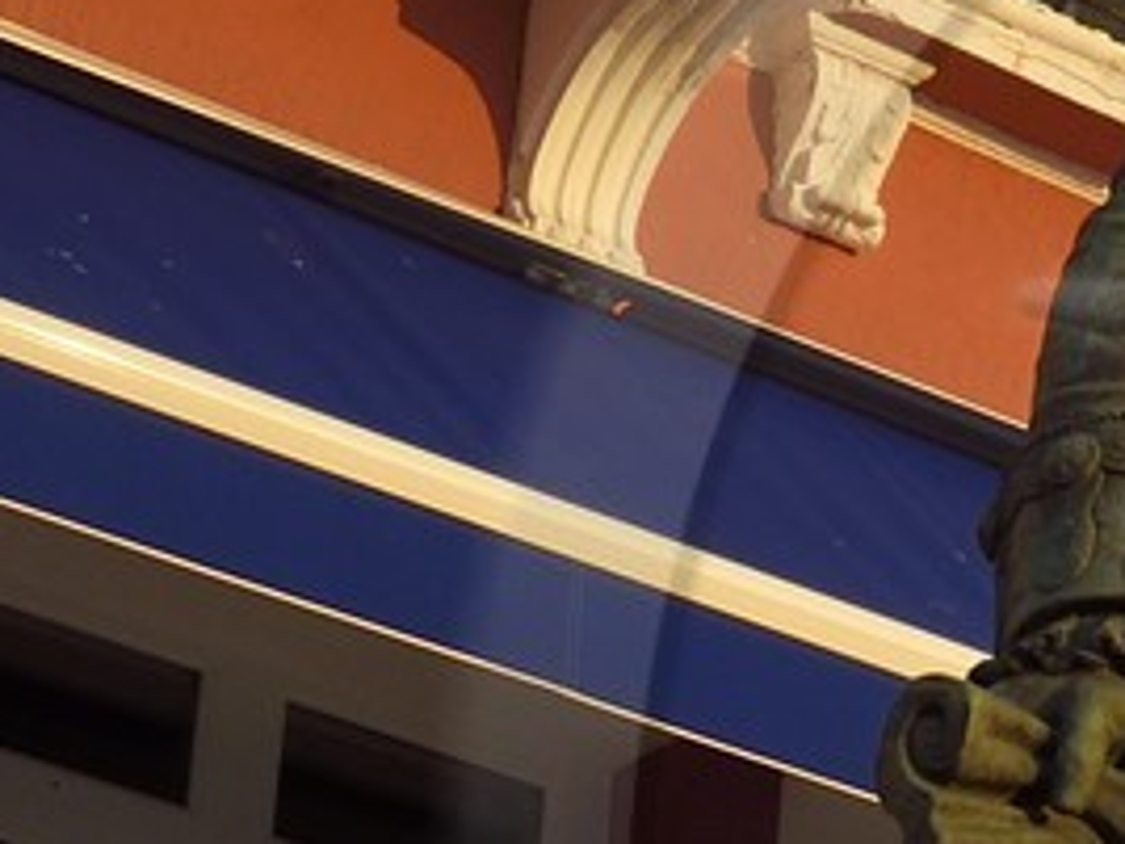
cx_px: 2170
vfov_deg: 7.6
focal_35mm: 195
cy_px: 970
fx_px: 6337
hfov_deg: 9.5
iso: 400
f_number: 11
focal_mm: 34
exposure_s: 1/250
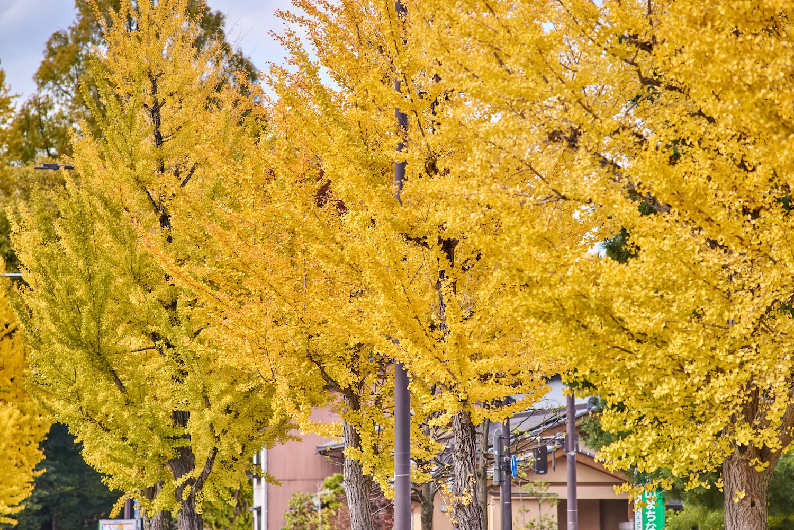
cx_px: 397
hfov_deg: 10.3
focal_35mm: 200
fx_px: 4411
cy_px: 265
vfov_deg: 6.9
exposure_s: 1/640
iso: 100
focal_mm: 200
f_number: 4
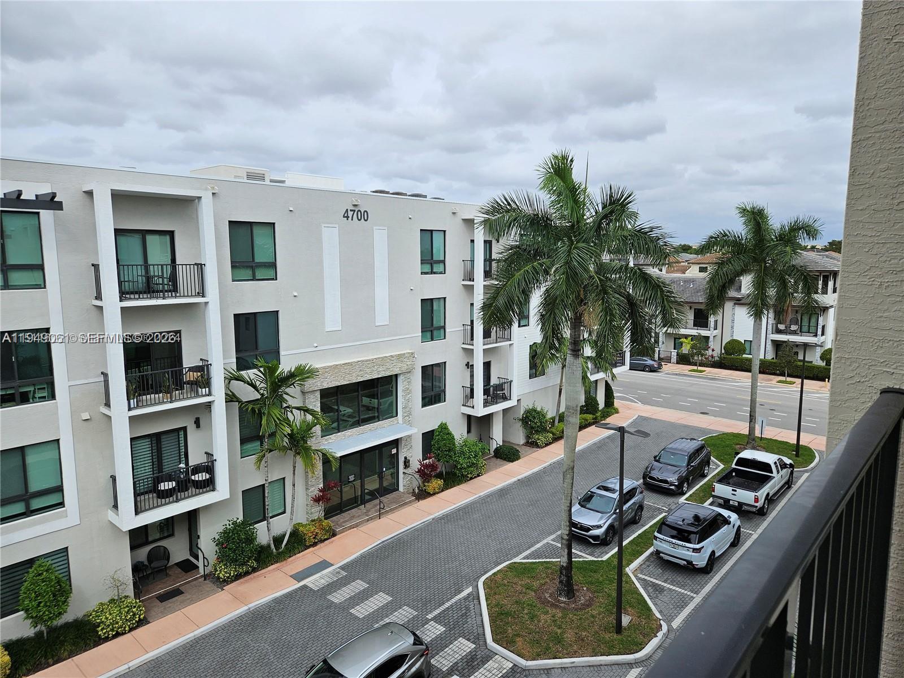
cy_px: 339
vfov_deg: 58.9
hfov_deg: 73.9
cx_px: 452
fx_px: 601
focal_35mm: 23
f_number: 1.8
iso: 25
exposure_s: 1/2175
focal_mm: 5.4
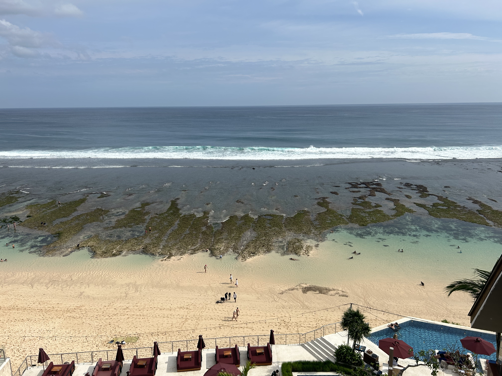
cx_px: 251
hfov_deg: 67.3
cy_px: 188
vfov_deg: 53.1
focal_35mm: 26
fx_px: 377
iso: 50
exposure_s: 1/6993
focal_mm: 5.7
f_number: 1.5
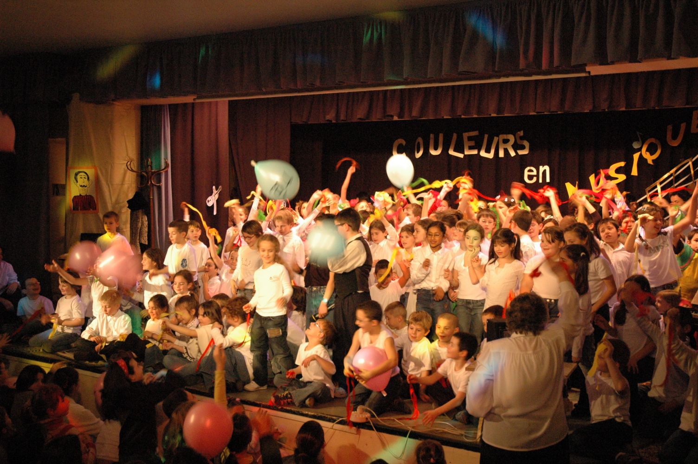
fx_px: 843
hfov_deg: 45.0
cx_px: 349
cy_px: 232
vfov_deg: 30.8
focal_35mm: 44
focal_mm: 29
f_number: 4
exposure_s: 1/30
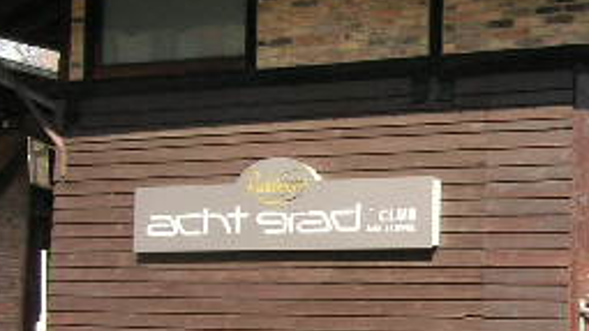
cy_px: 192
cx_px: 628
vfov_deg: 13.0
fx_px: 1451
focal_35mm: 93
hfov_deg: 21.9
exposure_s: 1/110
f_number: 4.9
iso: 50
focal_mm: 5.7
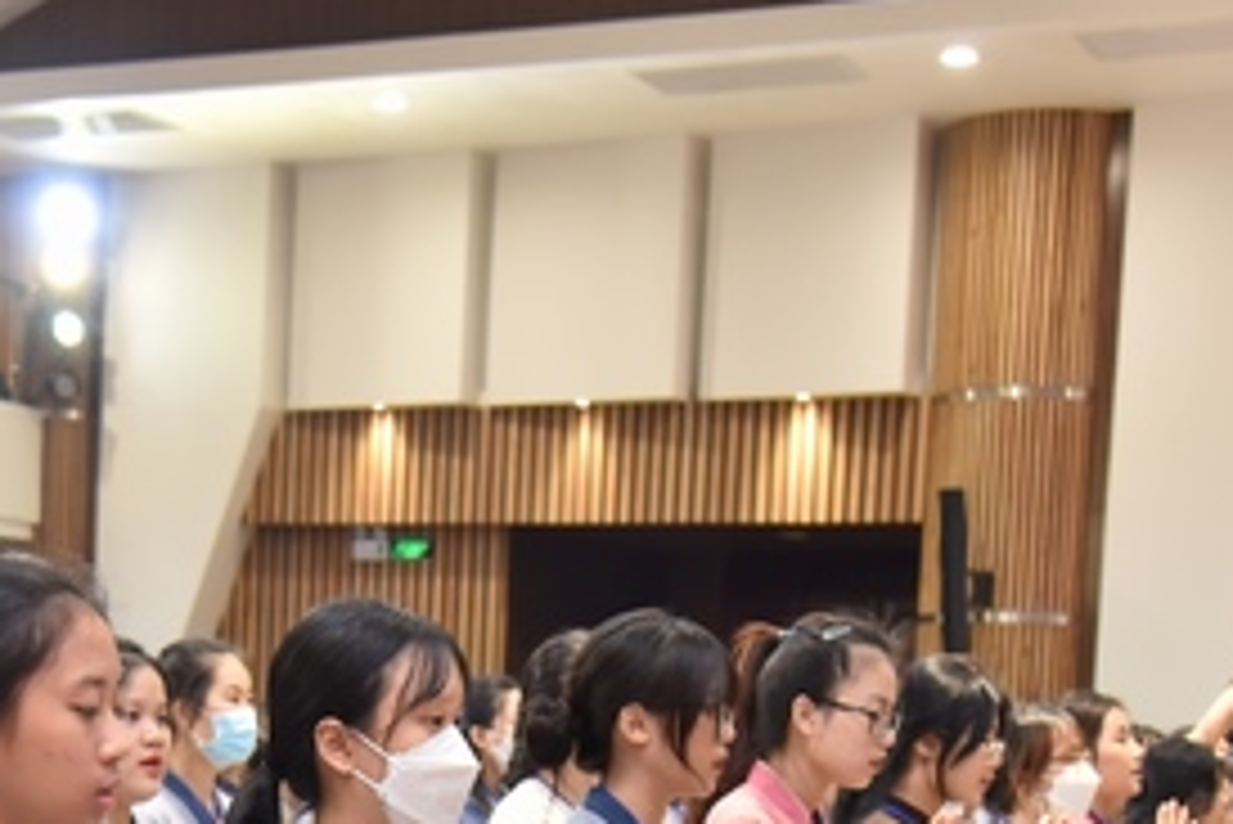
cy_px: 973
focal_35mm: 90
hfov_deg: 22.4
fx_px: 3084
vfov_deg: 14.7
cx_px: 306
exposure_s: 1/100
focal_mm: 38
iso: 1600
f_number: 4
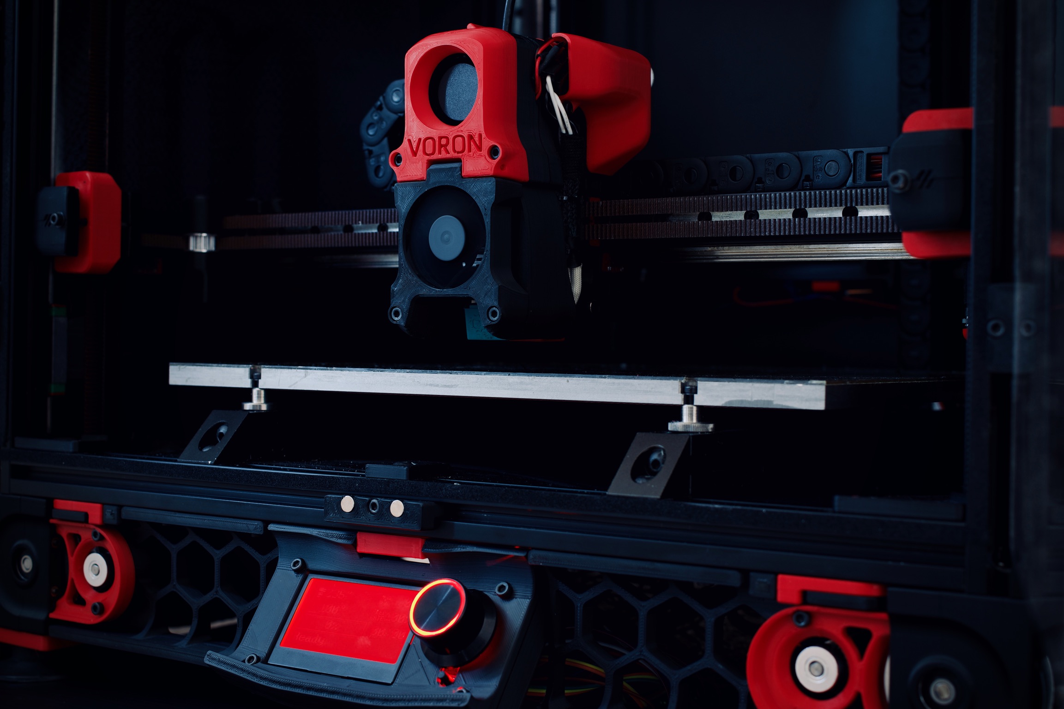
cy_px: 354
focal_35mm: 52
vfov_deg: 26.0
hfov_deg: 38.2
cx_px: 532
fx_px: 1537
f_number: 6.3
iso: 100
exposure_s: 1.3
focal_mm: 35
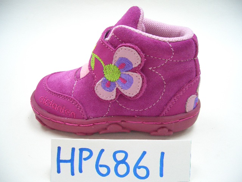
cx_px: 121
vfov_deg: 40.7
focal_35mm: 35
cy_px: 91
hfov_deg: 52.6
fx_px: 245
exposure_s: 1/30
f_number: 2.6
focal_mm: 5.8
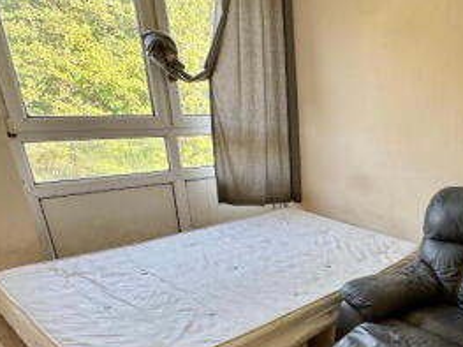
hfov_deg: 52.1
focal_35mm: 31
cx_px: 408
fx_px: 414
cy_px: 269
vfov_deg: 43.6
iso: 160
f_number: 2.2
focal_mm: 2.22
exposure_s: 1/99
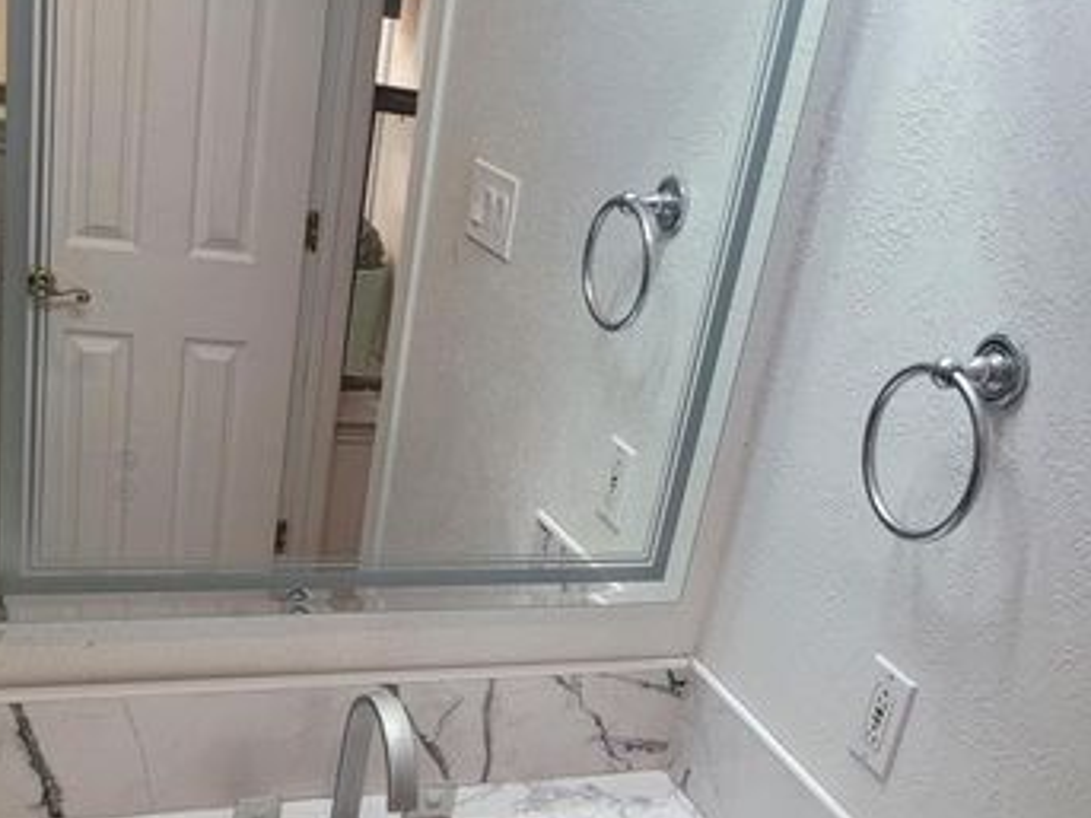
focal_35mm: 45
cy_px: 616
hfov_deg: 42.1
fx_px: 1418
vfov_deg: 31.6
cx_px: 569
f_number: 1.8
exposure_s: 1/120
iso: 200
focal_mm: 5.4
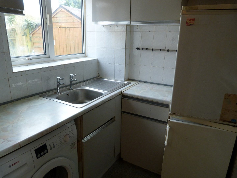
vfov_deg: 54.9
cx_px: 118
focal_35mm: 25
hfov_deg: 69.4
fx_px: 171
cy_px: 89
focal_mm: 4.5
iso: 125
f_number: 2.8
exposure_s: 1/60
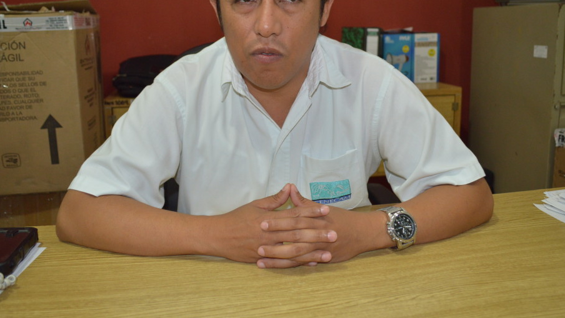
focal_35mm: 32
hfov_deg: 61.0
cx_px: 279
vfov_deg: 36.4
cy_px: 112
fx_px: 480
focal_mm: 18
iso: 560
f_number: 3.5
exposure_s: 1/60
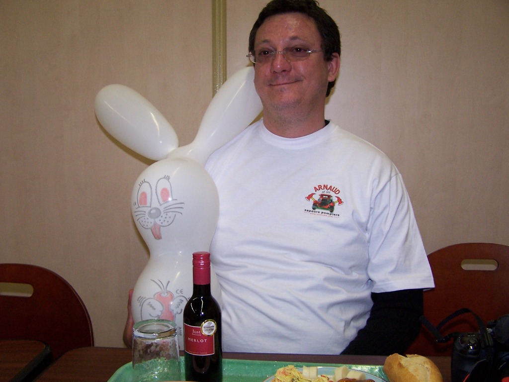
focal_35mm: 38
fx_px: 559
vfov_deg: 37.7
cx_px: 254
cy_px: 191
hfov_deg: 49.0
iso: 140
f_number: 2.8
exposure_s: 1/60
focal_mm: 6.3
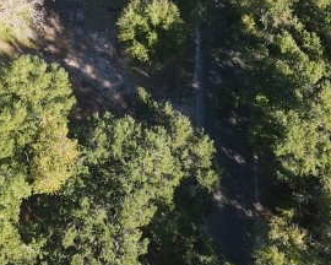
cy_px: -50
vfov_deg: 16.6
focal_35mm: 89
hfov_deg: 21.2
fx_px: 872
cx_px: 65
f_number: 2.8
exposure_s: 1/160
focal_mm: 4.5
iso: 100
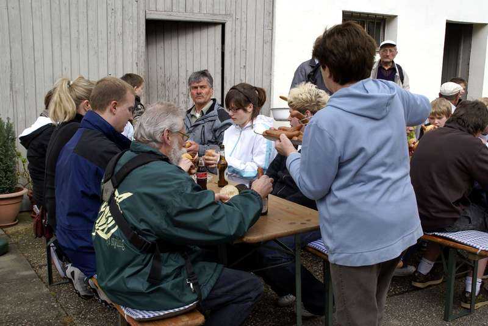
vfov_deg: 32.0
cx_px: 244
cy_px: 163
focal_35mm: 42
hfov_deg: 46.4
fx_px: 570
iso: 100
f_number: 11
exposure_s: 1/80
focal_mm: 28
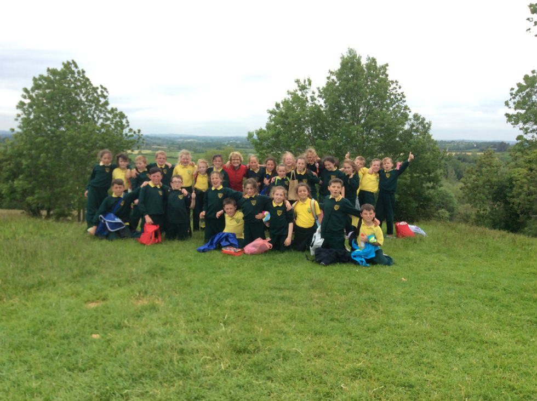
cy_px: 200
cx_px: 268
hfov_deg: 56.9
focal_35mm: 32
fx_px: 496
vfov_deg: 44.1
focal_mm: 3.3
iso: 32
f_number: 2.4
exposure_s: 1/829
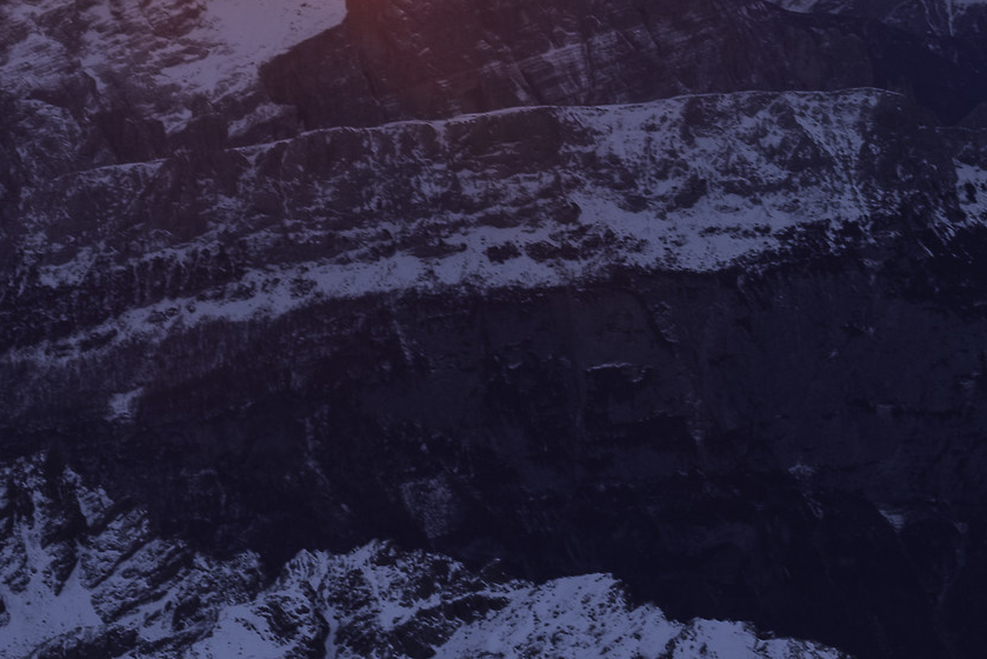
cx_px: 313
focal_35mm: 223
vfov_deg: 6.1
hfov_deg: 9.2
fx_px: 6116
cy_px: -177
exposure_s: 1/8
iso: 200
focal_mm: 52
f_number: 8
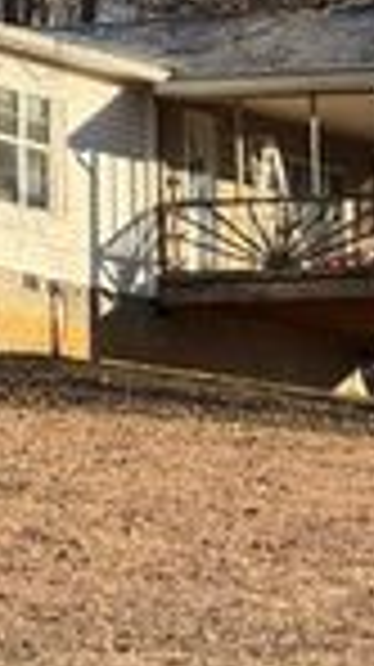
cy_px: 164
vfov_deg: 4.9
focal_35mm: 443
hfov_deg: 2.7
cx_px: 86
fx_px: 7828
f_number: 2.8
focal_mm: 15.66
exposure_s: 1/611
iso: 50
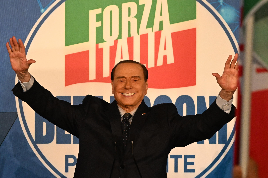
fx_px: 819
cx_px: 134
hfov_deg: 18.6
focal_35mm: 110
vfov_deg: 12.5
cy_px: 89
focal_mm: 110
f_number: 5.6
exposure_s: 1/320
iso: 5000
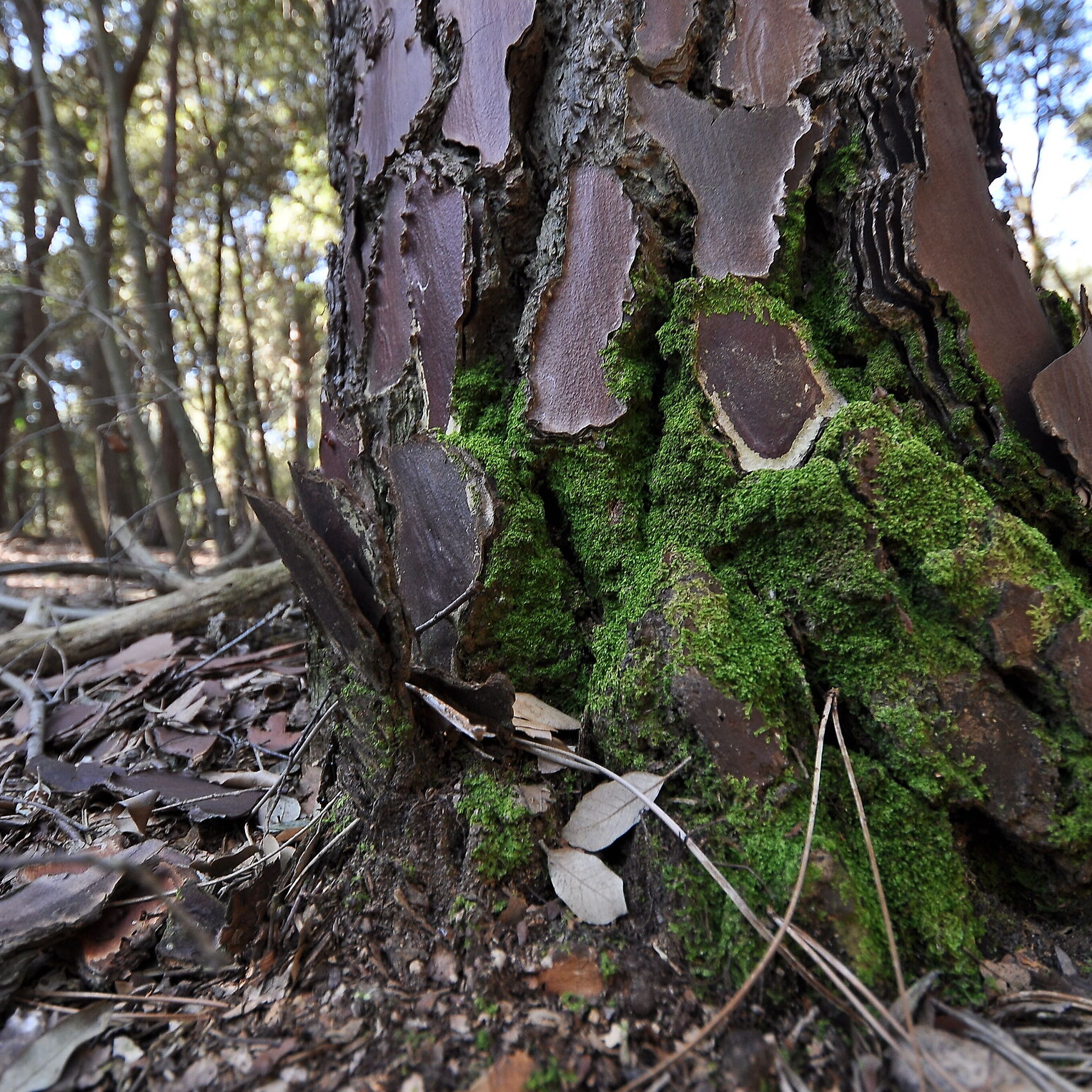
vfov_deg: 74.8
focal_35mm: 20
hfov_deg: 74.7
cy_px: 529
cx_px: 500
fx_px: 714
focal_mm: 10
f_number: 3.5
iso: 200
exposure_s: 1/40
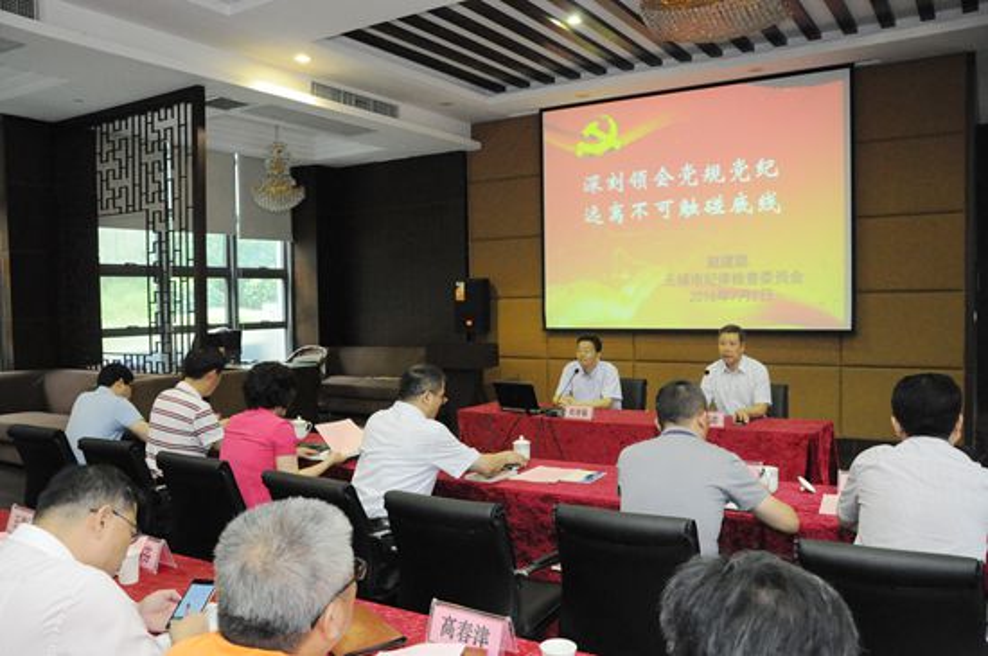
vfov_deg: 47.8
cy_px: 328
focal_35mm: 27
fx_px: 740
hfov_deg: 67.5
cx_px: 494
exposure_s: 1/125
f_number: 5
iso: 3200
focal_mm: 18
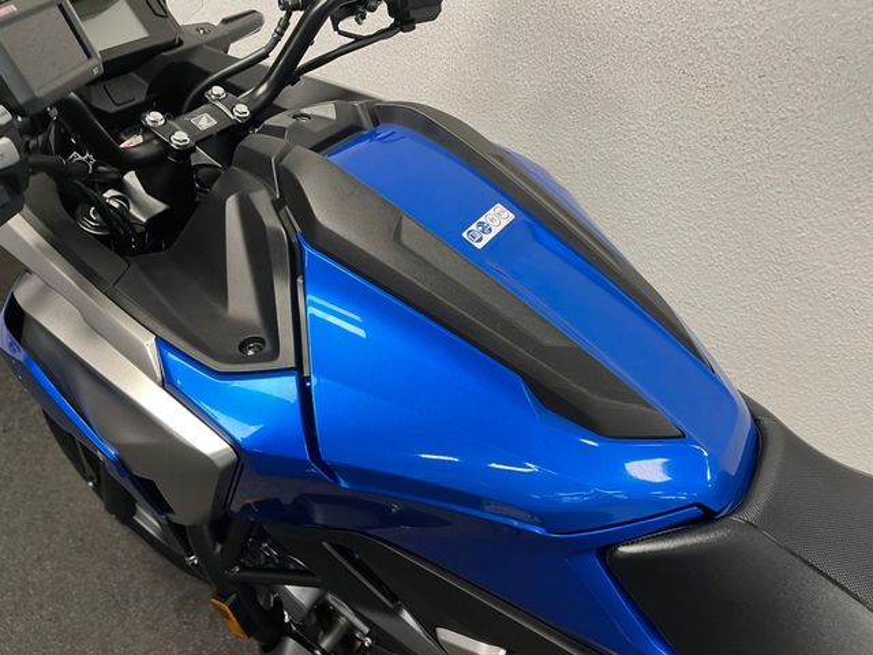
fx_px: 656
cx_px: 436
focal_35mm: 26
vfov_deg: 53.1
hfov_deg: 67.3
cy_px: 328
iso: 100
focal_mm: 5.1
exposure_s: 1/50
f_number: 1.6
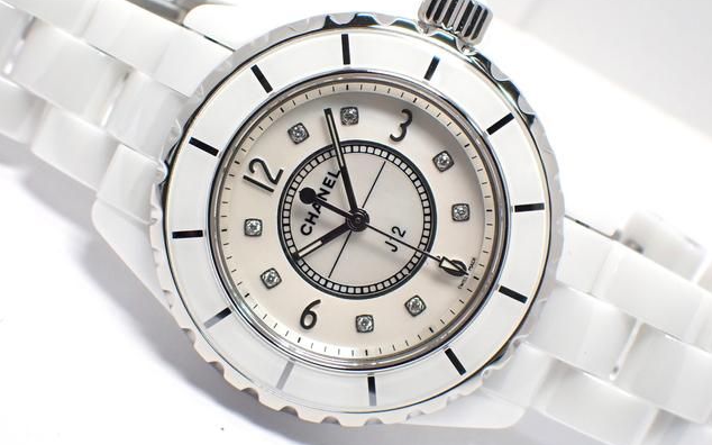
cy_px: 208
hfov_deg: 19.5
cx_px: 358
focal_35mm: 107
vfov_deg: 12.2
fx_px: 2076
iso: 250
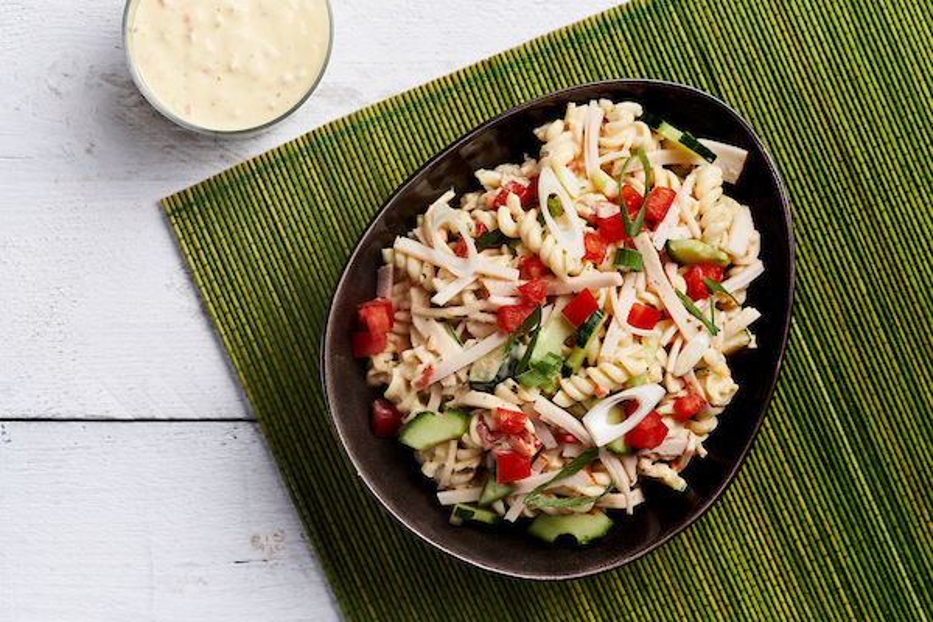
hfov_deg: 22.6
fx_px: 2332
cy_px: 311
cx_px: 466
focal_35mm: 90
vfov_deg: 15.2
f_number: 8
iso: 200
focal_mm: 90
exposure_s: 1/125
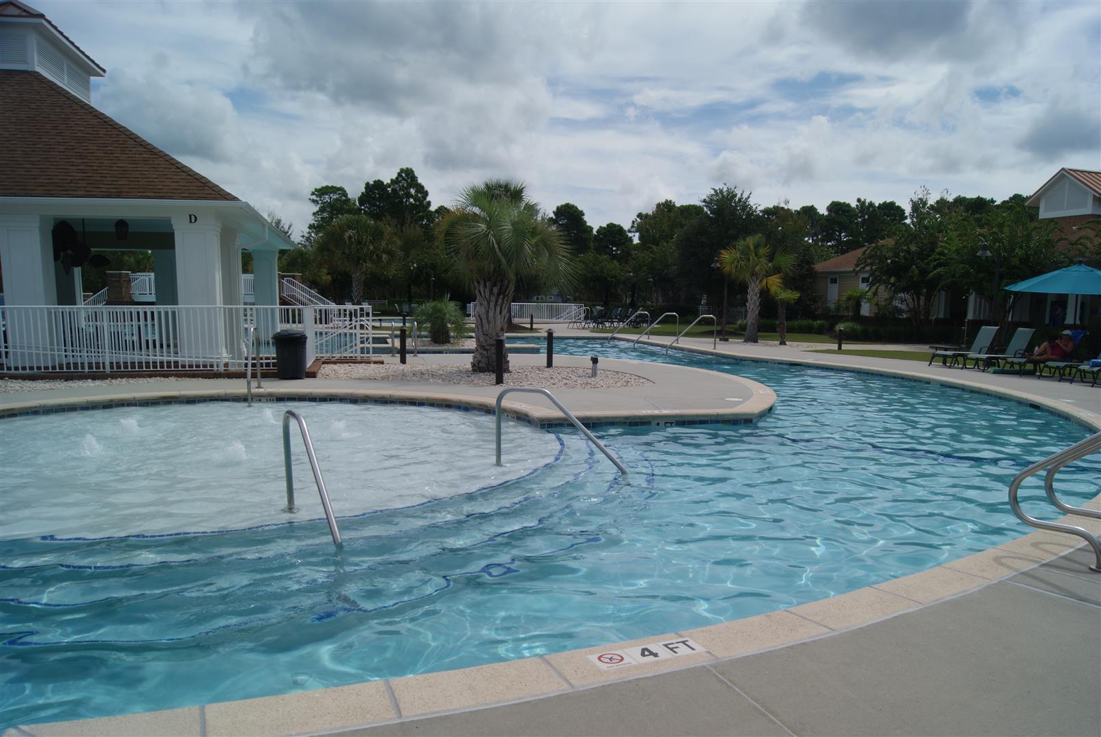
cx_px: 550
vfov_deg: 48.1
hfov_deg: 67.3
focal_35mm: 27
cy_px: 368
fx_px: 827
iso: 100
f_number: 10
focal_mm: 18
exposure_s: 1/320
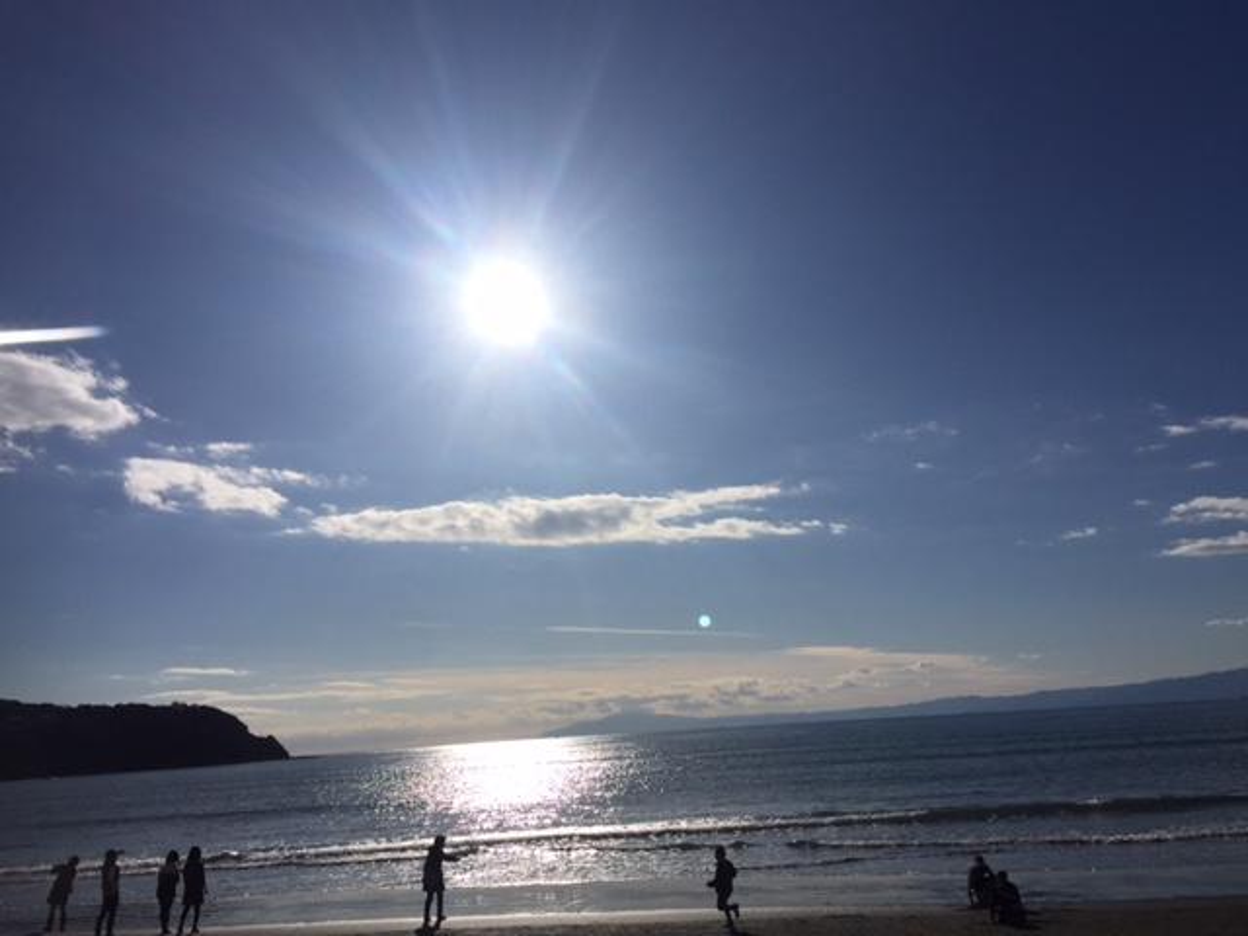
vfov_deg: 48.2
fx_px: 1046
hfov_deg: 61.7
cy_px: 468
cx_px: 624
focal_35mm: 29
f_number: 2.2
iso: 32
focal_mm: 4.2
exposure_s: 1/20000
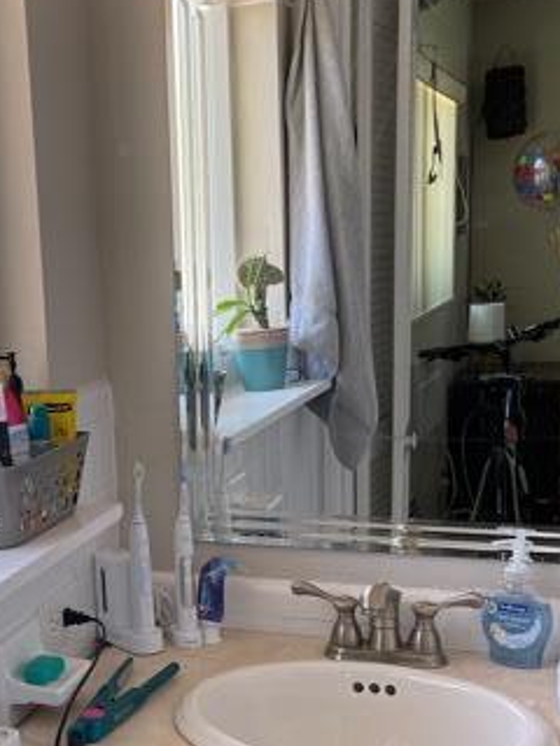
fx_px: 1122
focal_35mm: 52
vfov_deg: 36.5
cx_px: 21
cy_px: 492
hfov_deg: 26.7
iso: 40
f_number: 1.6
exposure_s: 1/121
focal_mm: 5.1
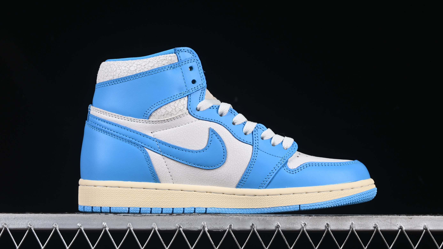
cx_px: 223
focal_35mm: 79
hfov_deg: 26.9
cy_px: 122
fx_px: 928
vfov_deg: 15.3
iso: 160
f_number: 8
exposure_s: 1/80
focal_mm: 50
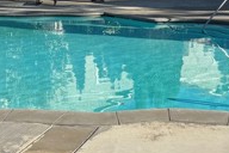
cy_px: 17
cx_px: 150
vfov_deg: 16.3
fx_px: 528
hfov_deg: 24.4
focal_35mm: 83
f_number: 1.78
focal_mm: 6.76
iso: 80
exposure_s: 1/4310
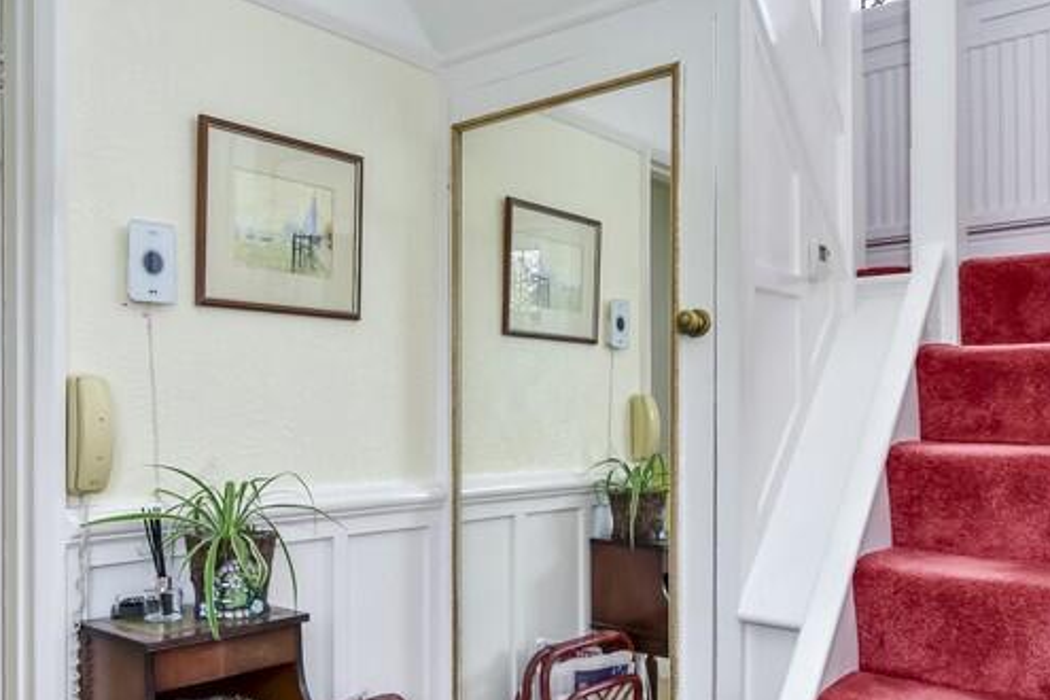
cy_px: 415
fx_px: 904
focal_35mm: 31
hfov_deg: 59.4
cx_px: 382
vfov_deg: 42.2
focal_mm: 10
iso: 640
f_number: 8
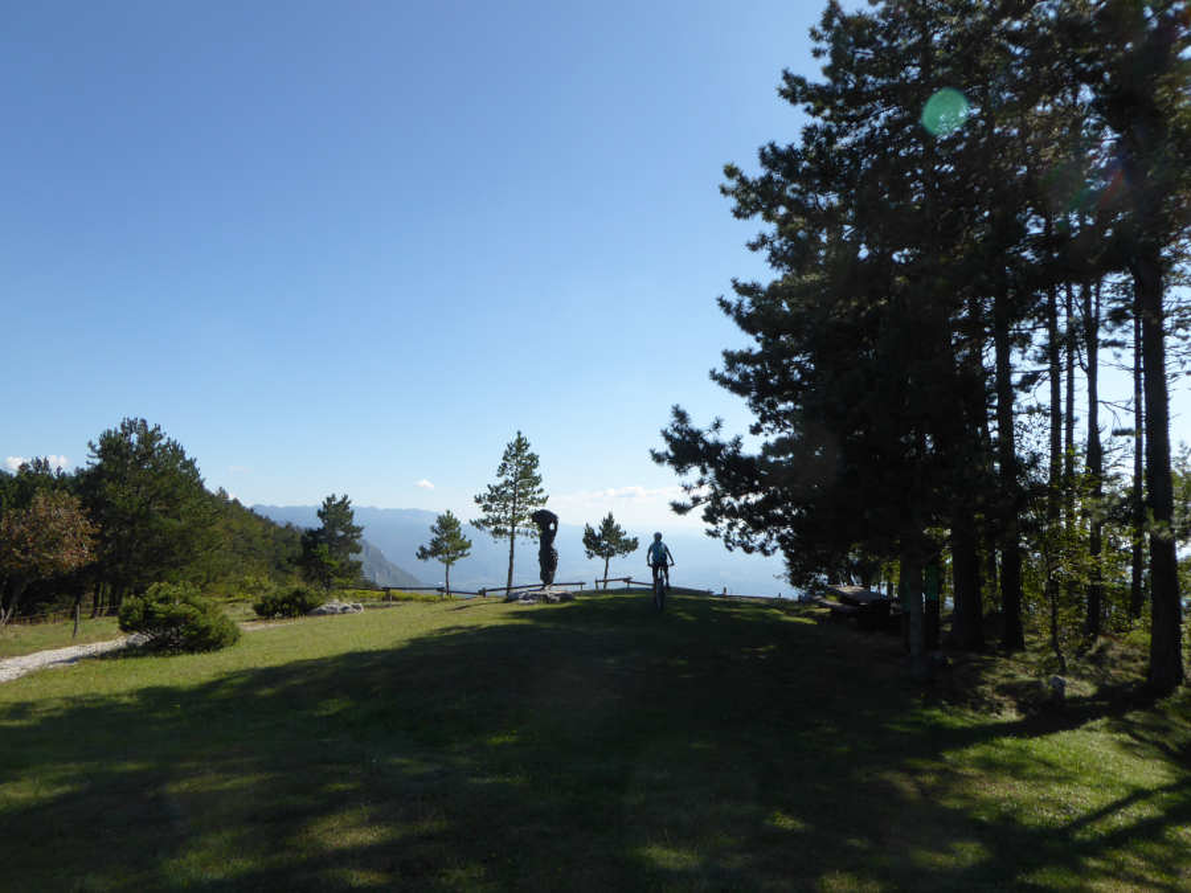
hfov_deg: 71.6
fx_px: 826
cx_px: 596
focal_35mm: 24
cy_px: 446
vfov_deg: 56.8
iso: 80
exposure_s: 1/1000
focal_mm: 4.3
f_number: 3.3
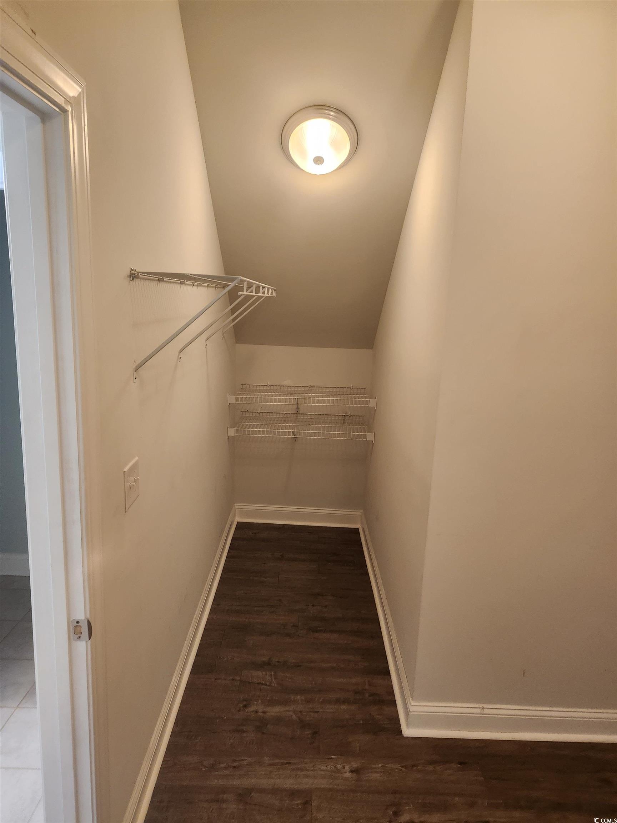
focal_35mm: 23
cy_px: 412
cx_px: 308
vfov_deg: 73.9
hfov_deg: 58.9
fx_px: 547
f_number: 1.8
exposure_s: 1/120
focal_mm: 5.4
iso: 500
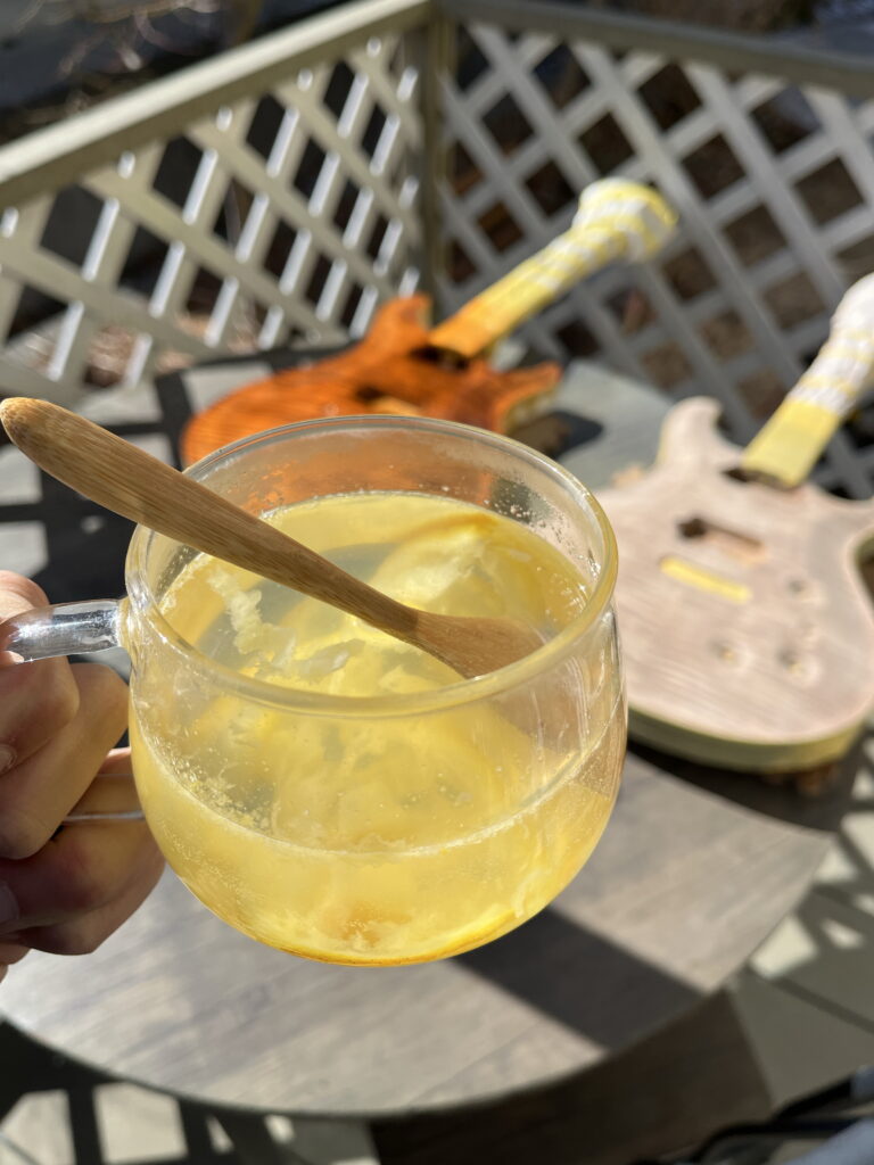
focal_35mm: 26
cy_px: 582
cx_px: 437
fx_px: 875
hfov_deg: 53.1
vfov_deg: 67.3
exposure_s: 1/3876
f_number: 1.6
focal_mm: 5.1
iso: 50
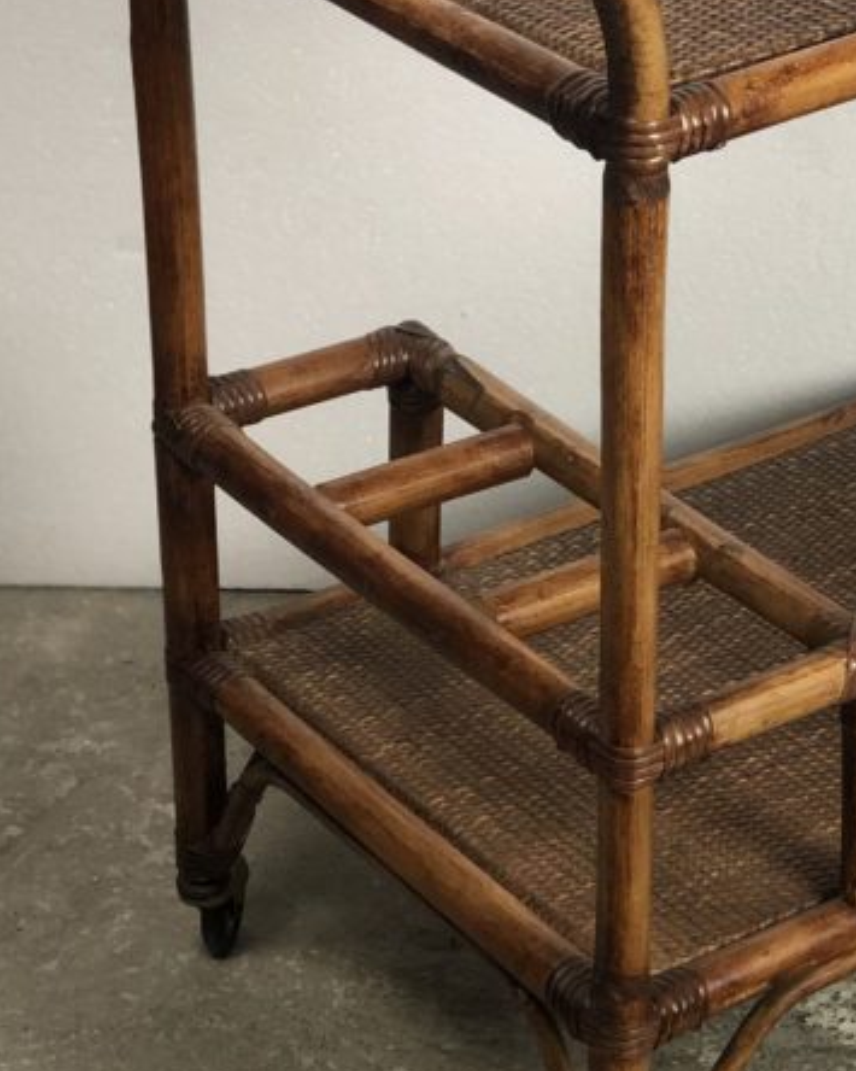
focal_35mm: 117
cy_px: 352
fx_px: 3706
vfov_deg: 16.4
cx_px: 711
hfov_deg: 13.1
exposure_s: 1/50
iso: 80
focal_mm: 6
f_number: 2.4
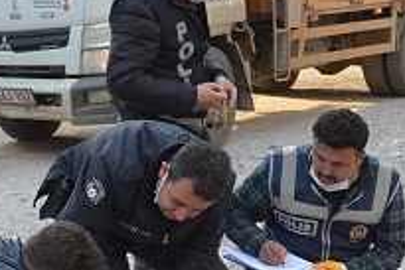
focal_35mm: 105
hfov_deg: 19.3
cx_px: 310
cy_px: 285
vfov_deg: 12.9
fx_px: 1182
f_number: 5.6
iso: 200
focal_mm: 24
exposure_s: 1/160
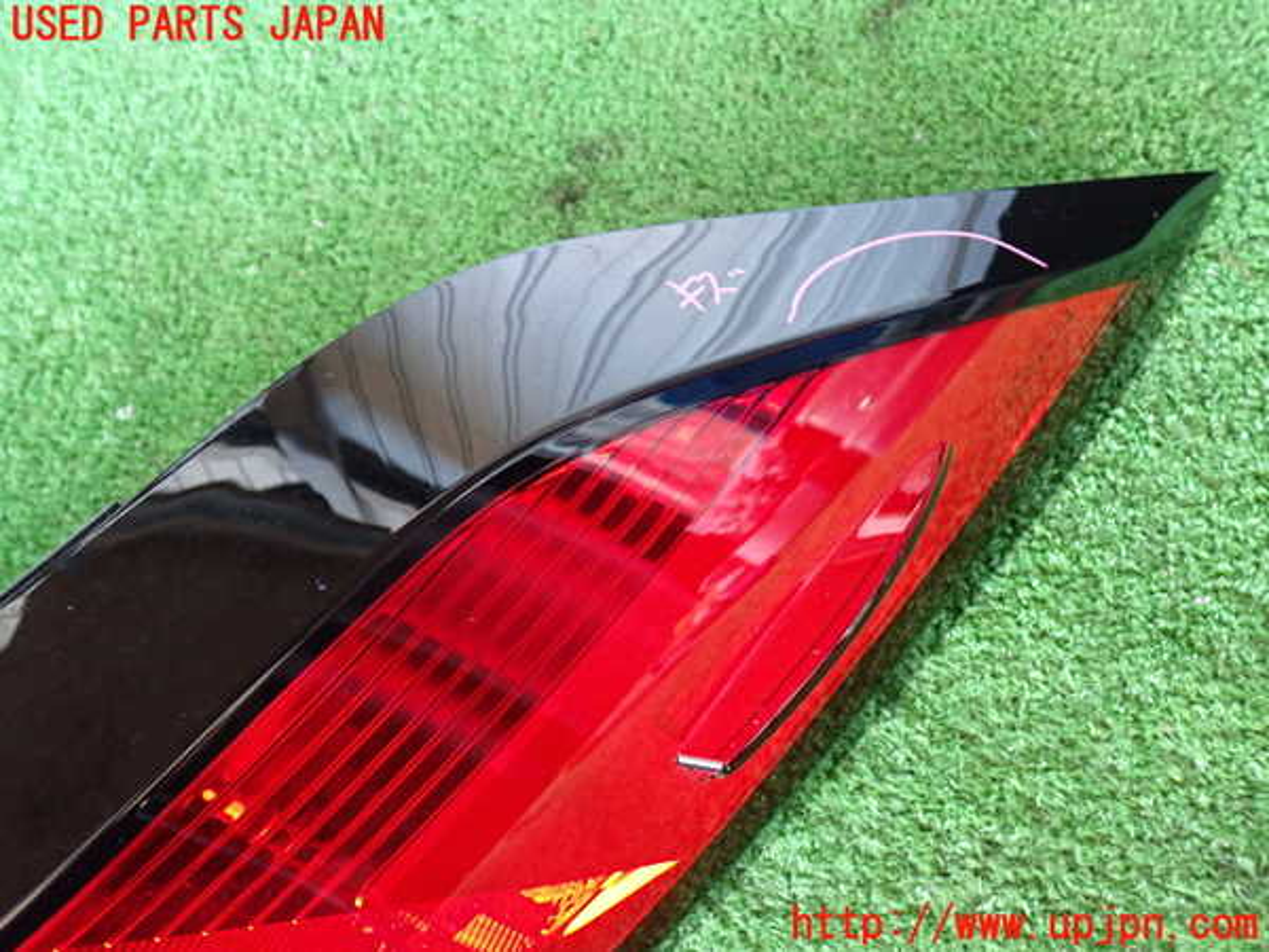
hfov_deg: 56.8
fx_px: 1173
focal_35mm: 32
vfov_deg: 44.2
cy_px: 476
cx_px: 634
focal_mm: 5.79
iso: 640
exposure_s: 1/30
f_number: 2.4
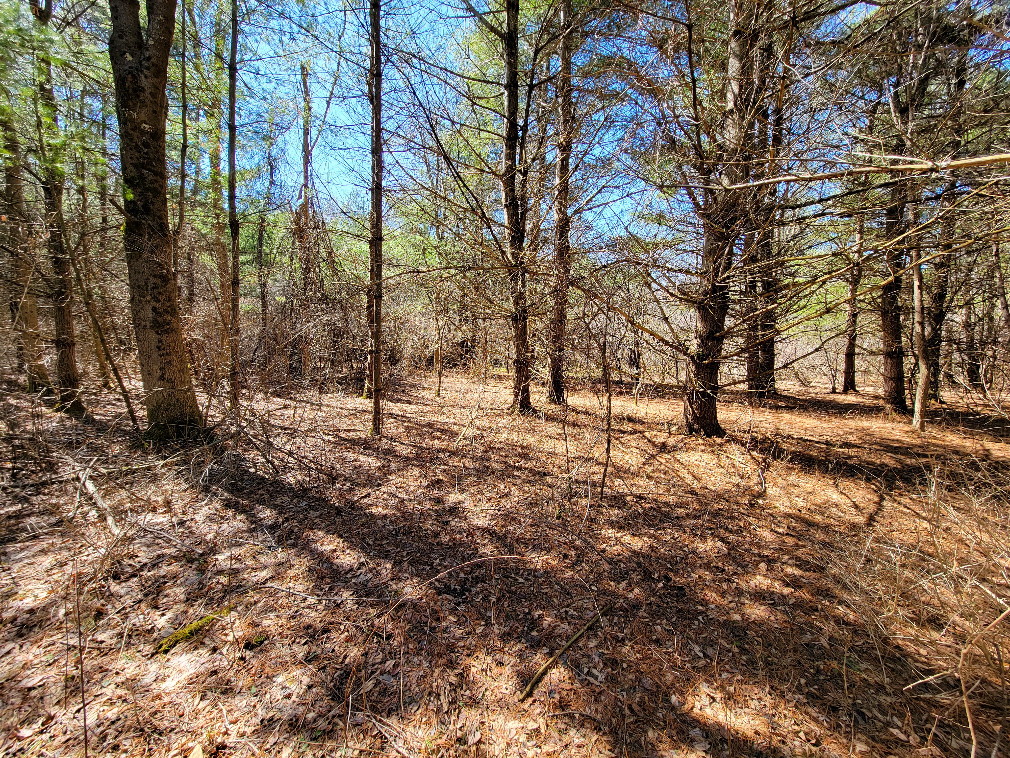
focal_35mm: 13
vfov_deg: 89.9
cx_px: 505
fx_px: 379
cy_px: 379
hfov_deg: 106.2
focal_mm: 2.2
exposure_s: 1/210
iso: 50
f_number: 2.2
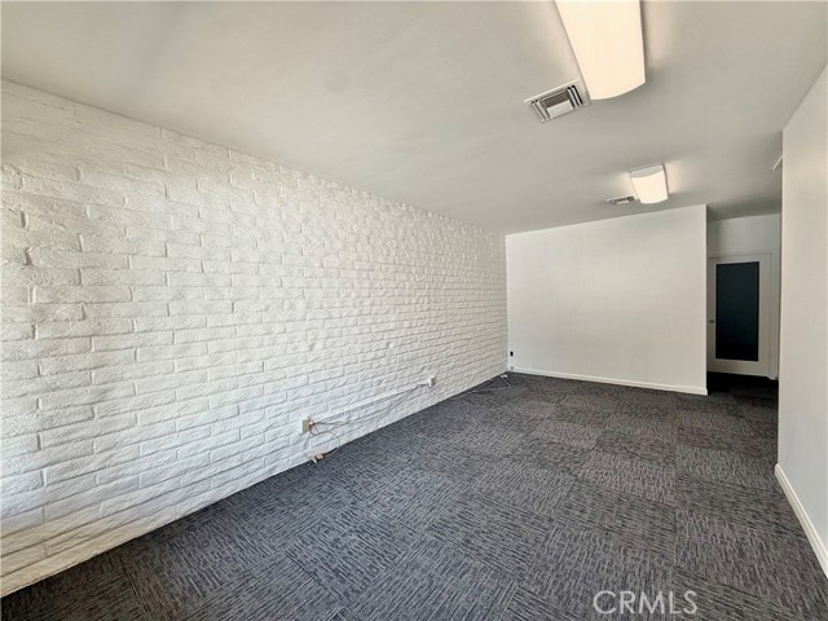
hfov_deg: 102.1
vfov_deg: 85.7
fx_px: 335
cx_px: 414
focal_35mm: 14
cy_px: 310
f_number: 2.2
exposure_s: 1/120
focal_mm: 2.22
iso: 50
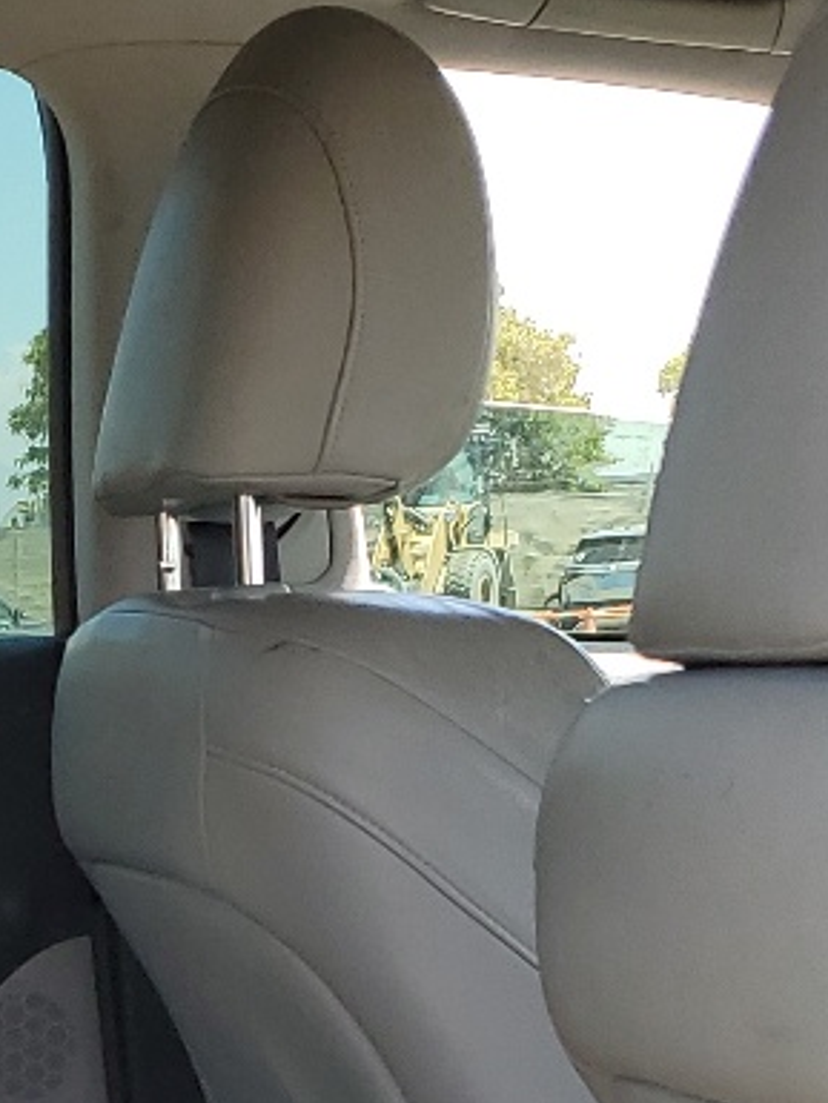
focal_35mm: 108
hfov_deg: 13.4
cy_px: 1524
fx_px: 3443
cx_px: -158
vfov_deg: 16.9
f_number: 1.5
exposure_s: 1/455
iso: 50
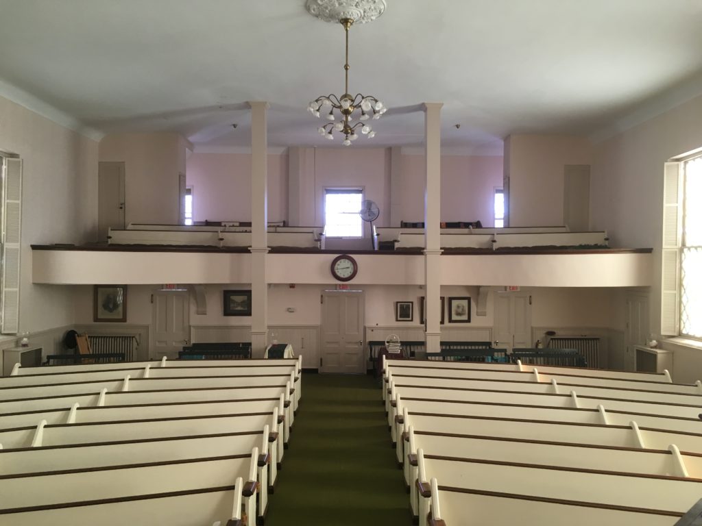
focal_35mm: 29
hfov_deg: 61.7
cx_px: 351
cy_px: 263
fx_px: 588
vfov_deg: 48.2
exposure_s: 1/30
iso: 40
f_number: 2.2
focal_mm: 4.15
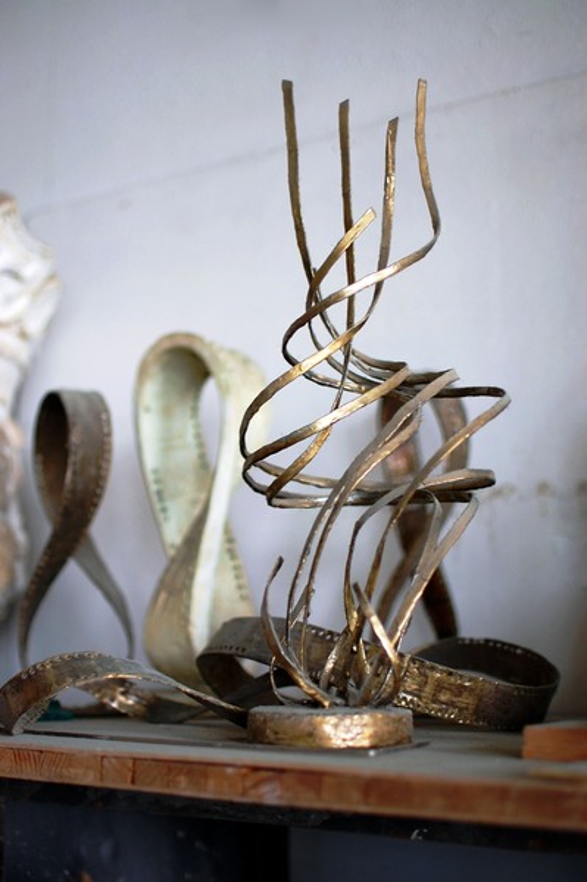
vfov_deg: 37.9
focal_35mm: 52
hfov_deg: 25.7
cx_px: 294
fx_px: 1286
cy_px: 441
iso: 200
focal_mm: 35
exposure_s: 1/50
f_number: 1.8
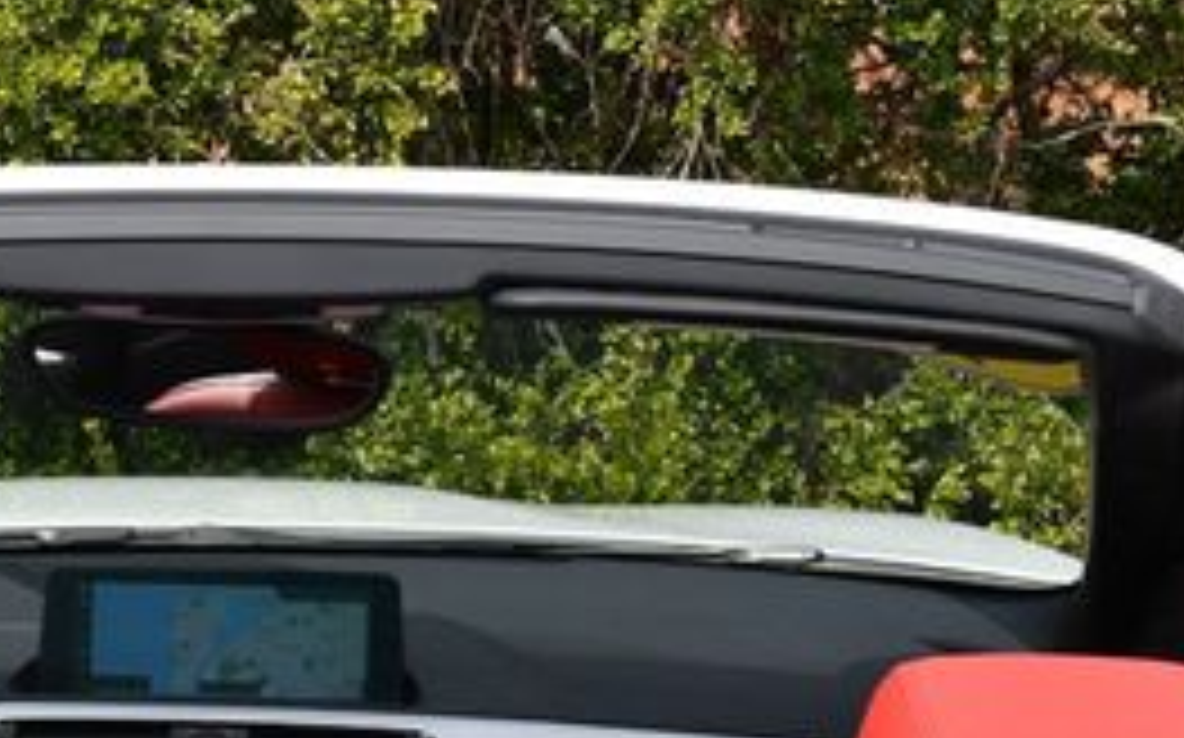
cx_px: 225
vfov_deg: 9.0
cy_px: 814
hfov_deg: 14.4
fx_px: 4644
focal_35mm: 144
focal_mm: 29
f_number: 8
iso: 125
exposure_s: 1/250
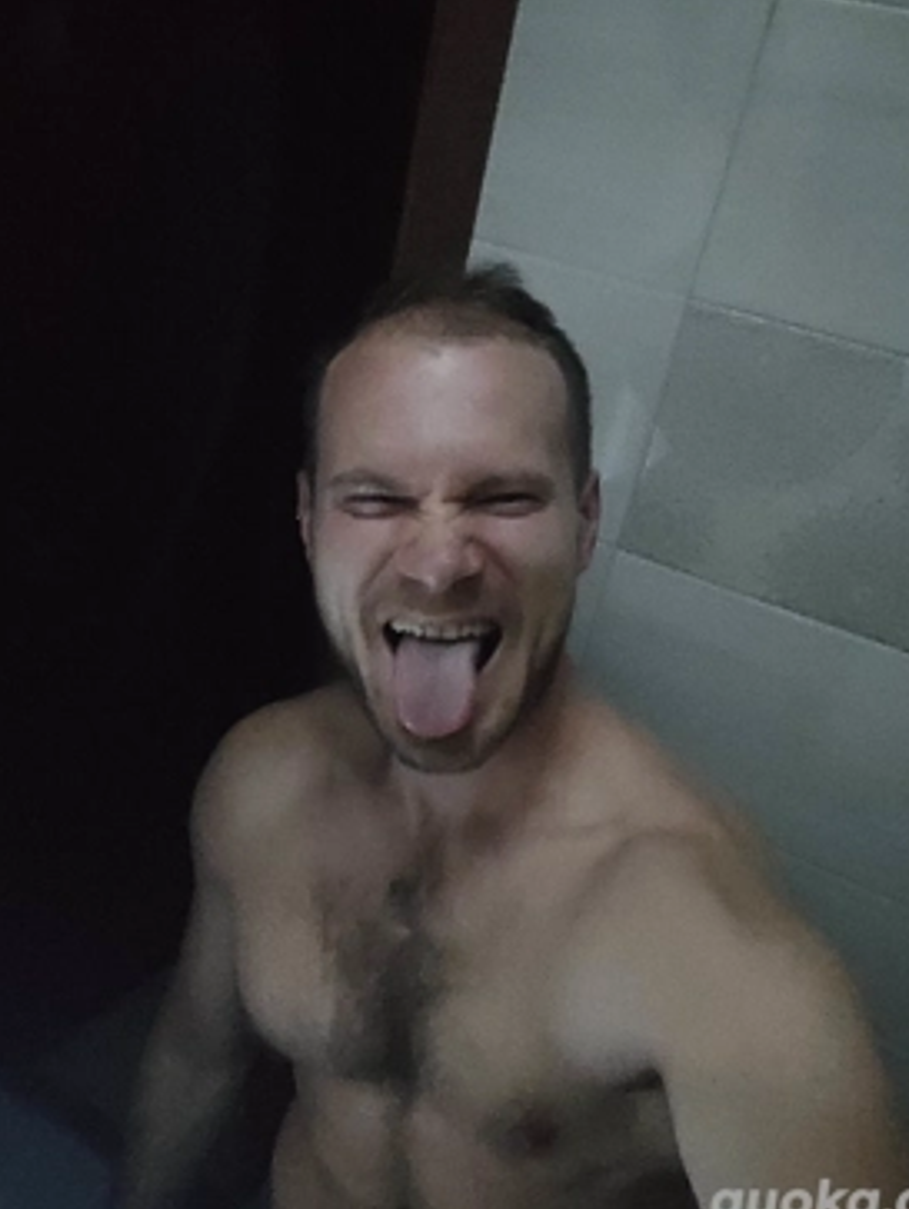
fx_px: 769
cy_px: 571
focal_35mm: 22
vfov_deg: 76.3
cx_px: 466
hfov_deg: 61.2
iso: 2400
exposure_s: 1/11
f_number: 2.45
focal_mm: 3.49
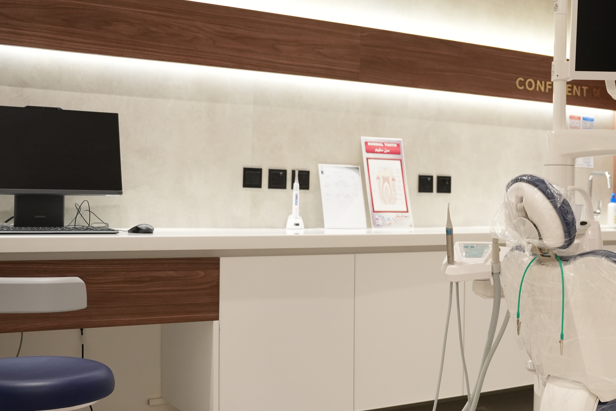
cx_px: 503
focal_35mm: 49
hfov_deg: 38.6
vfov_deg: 27.5
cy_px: 183
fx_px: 838
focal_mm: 24
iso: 1250
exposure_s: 1/125
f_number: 2.8
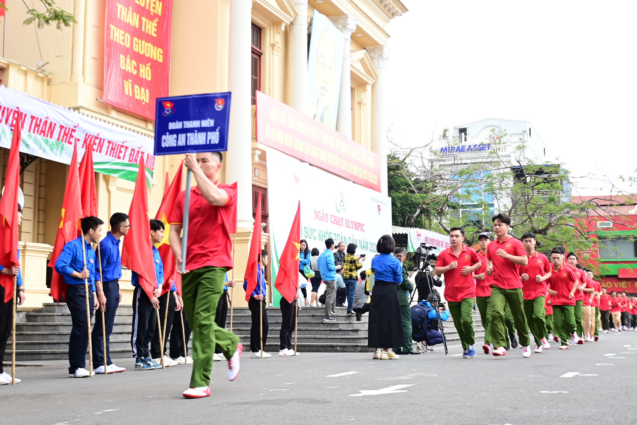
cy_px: 212
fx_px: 902
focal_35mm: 51
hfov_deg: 38.9
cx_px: 318
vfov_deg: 26.5
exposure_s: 1/200
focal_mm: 34
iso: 320
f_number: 5.6
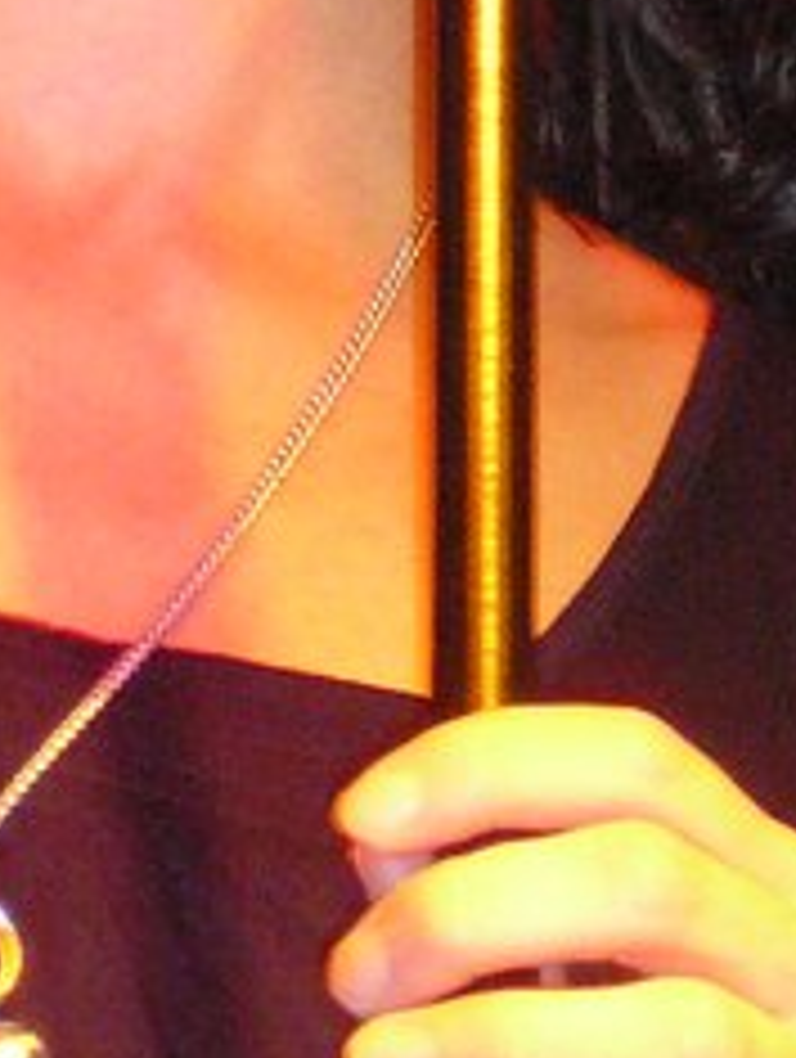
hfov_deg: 3.3
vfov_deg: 4.4
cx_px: -220
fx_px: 13637
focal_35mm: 446
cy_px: -414
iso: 400
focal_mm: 15.6
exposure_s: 1/30
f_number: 3.9
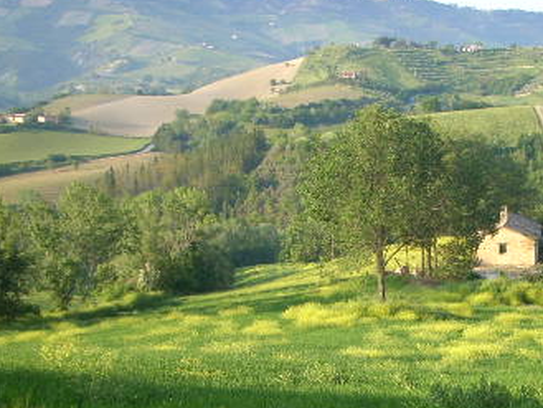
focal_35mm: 72
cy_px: 279
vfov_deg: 20.4
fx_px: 1130
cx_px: 441
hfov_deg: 26.5
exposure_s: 1/229
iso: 64
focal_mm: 6.2
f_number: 2.8
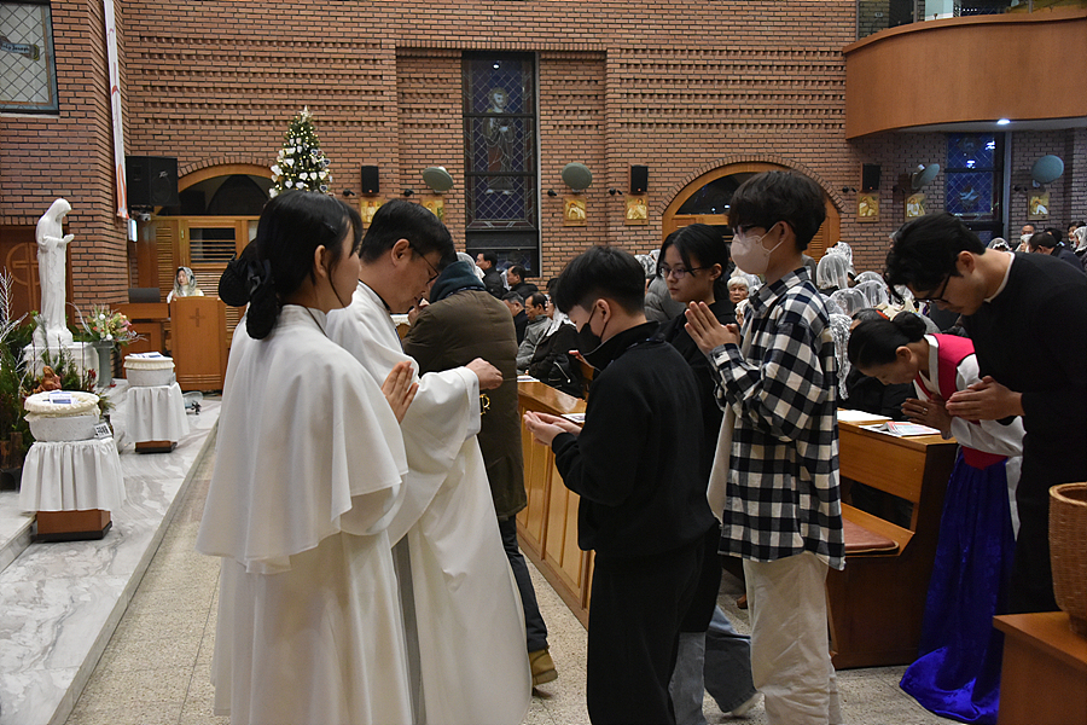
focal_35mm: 40
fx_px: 1208
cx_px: 544
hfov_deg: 48.5
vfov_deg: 33.4
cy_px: 362
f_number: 5
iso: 3600
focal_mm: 40
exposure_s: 1/125
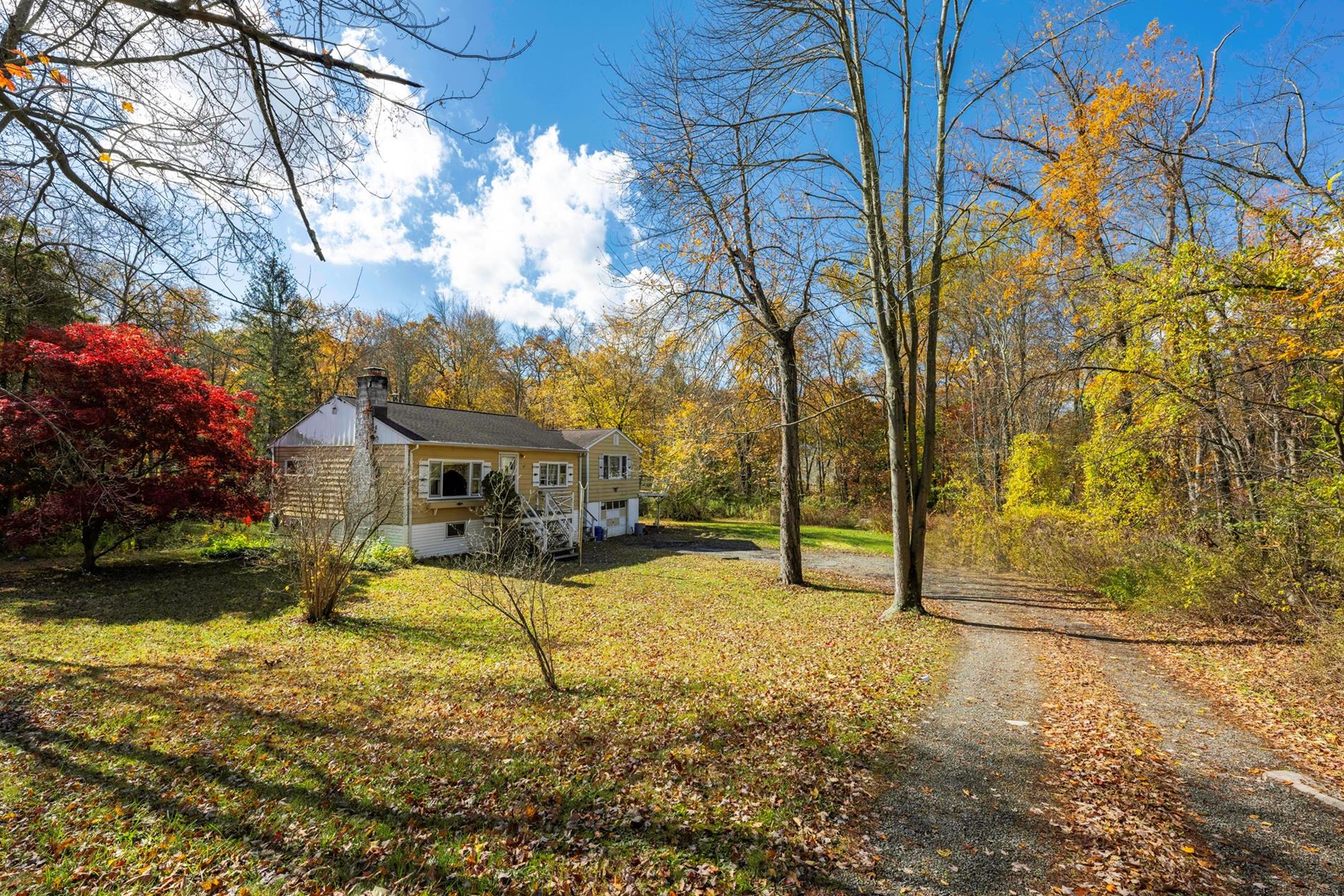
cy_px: 453
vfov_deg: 77.3
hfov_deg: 100.4
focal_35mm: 15
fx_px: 560
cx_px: 660
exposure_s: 1/1600
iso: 320
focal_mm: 14
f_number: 8
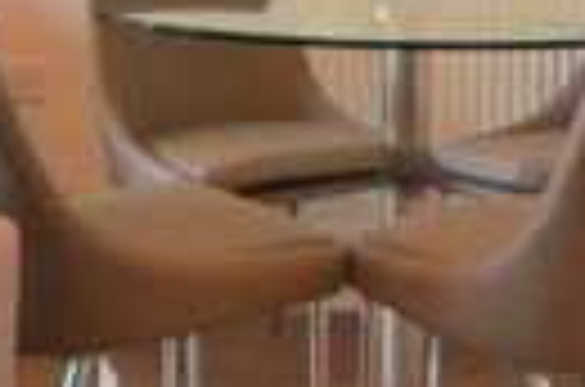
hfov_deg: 24.9
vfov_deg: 15.4
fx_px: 1313
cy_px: -205
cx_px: 432
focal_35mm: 81
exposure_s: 1/60
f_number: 4
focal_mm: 10
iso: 800
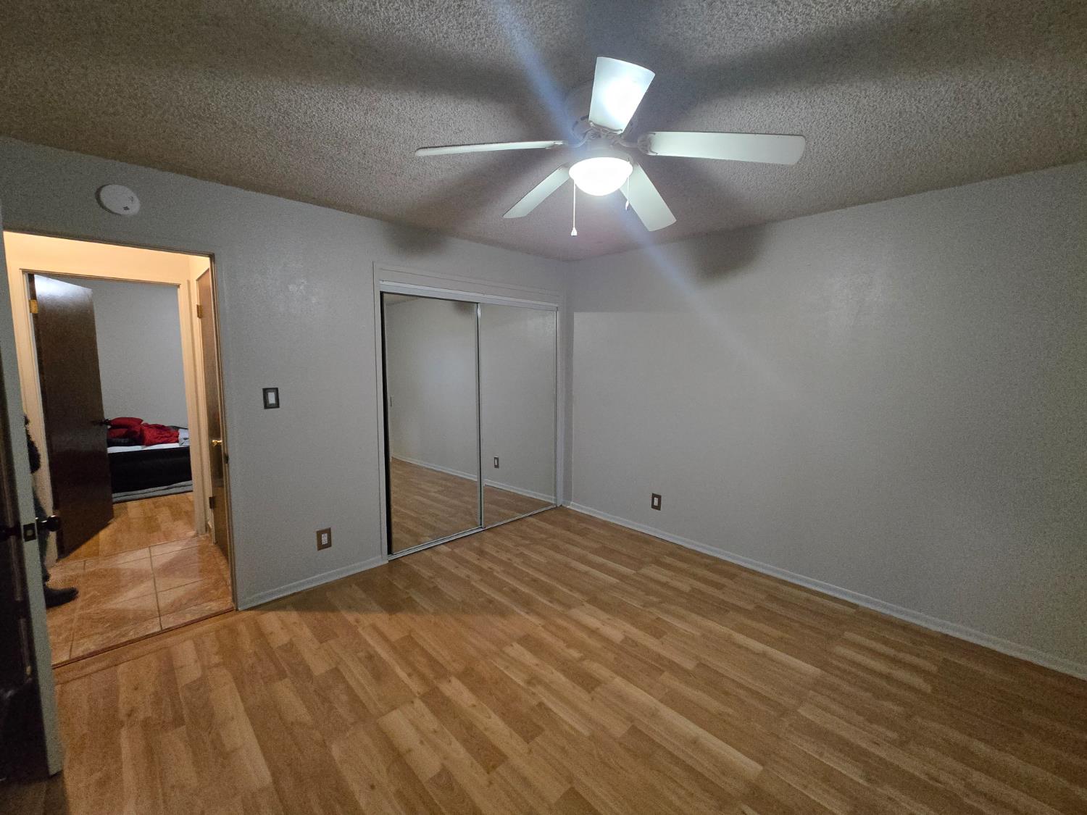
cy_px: 408
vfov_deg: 89.9
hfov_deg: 106.2
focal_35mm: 13
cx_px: 544
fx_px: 408
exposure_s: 1/60
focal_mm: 2.2
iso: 1250
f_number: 2.2
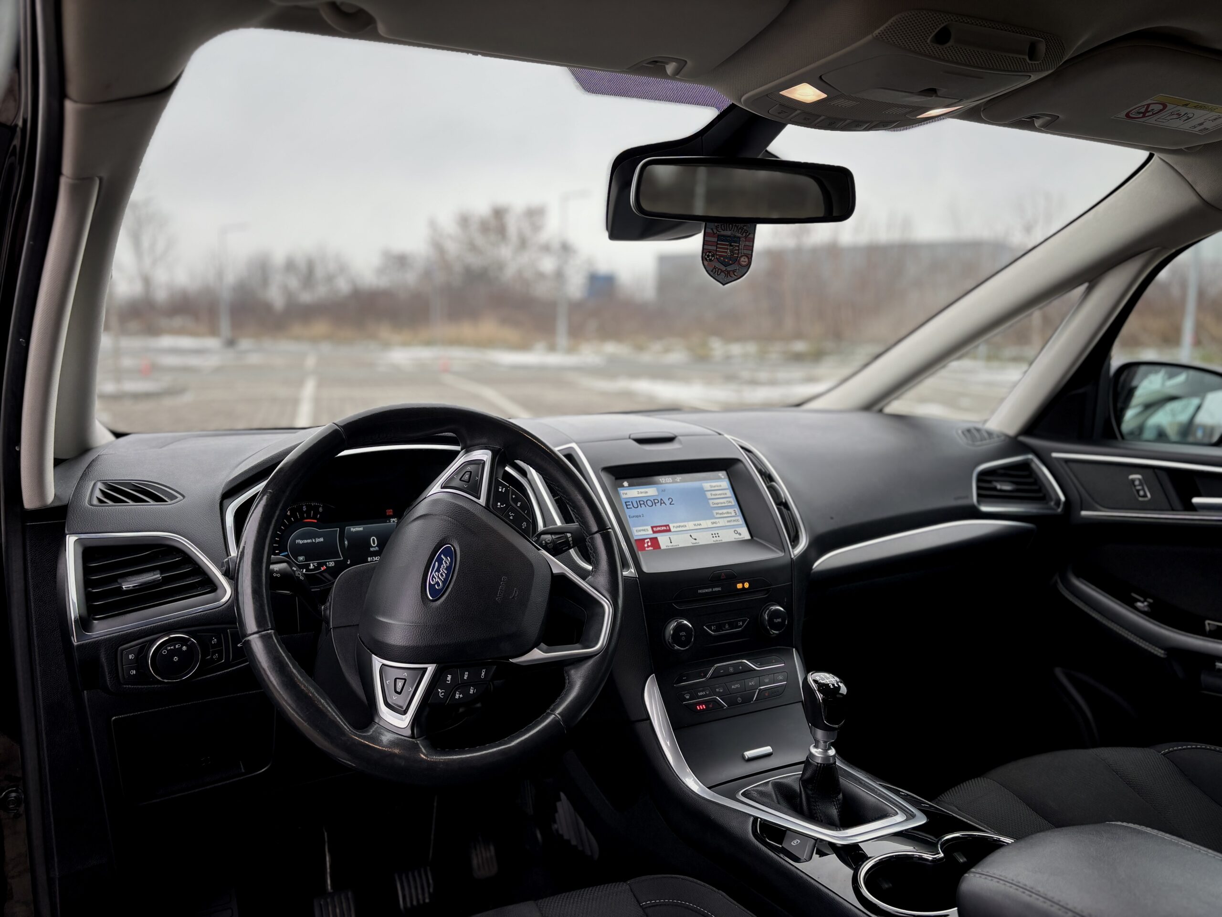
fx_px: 918
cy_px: 458
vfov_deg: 53.1
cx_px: 611
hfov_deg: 67.3
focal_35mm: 26
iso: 40
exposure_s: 1/163
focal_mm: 5.96
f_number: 1.6
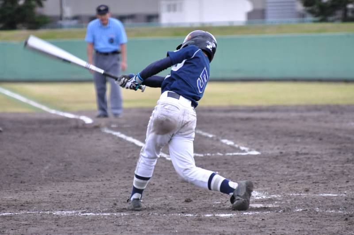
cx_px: 177
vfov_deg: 3.0
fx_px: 4419
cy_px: 118
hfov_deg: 4.6
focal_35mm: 450
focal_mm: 300
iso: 1600
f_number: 5.6
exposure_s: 1/160
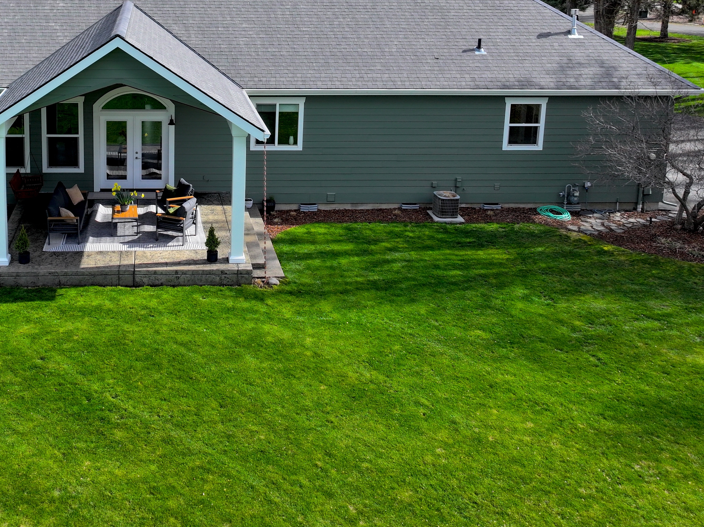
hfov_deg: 44.5
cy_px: 99
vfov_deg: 34.0
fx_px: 834
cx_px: 189
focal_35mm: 41
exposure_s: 1/2000
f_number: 2.8
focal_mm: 12.29
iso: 160
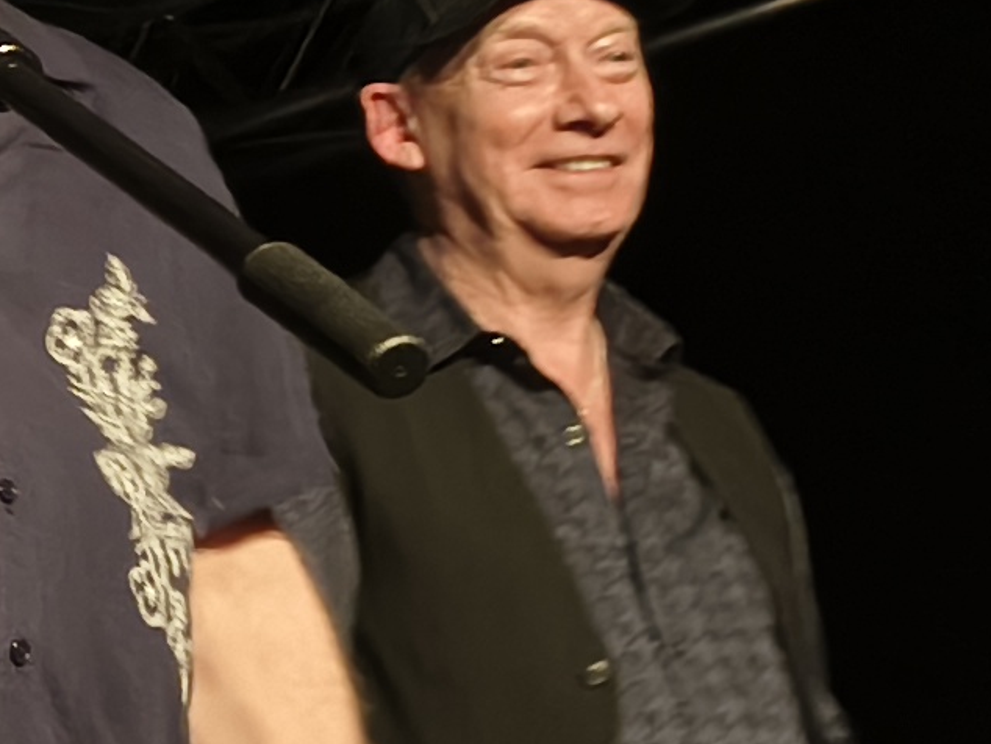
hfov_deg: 10.4
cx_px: -1602
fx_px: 4439
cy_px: 389
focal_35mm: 155
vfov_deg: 9.6
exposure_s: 1/33.3
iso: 1427
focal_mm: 5.56
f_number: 1.8
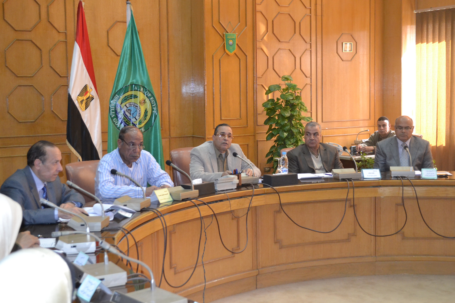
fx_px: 645
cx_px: 228
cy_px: 152
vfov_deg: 26.5
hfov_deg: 38.9
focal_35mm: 51
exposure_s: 1/60
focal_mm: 34
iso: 2200
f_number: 5
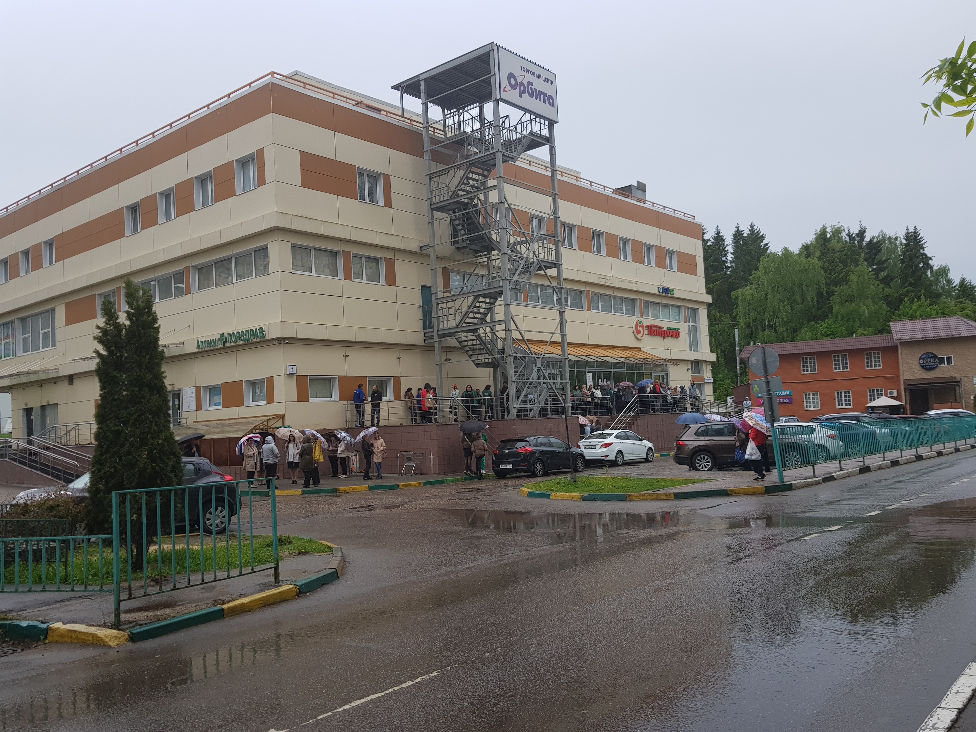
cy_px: 366
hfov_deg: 67.3
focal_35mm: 26
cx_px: 488
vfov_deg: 53.1
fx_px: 733
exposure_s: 1/1064
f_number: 1.7
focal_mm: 4.3
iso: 40
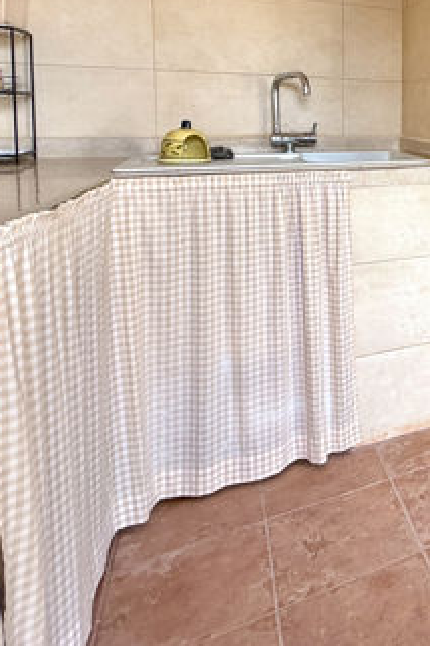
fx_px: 573
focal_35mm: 32
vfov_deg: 55.6
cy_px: 153
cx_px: 598
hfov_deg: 29.9
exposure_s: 1/99
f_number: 2.2
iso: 80
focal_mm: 2.22
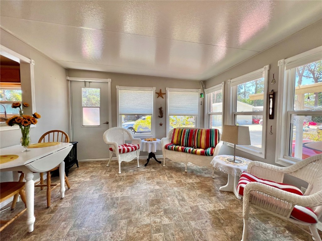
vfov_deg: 89.9
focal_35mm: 13
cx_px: 161
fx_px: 121
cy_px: 120
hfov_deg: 106.2
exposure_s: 1/120
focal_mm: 1.57
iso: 32
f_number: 1.8
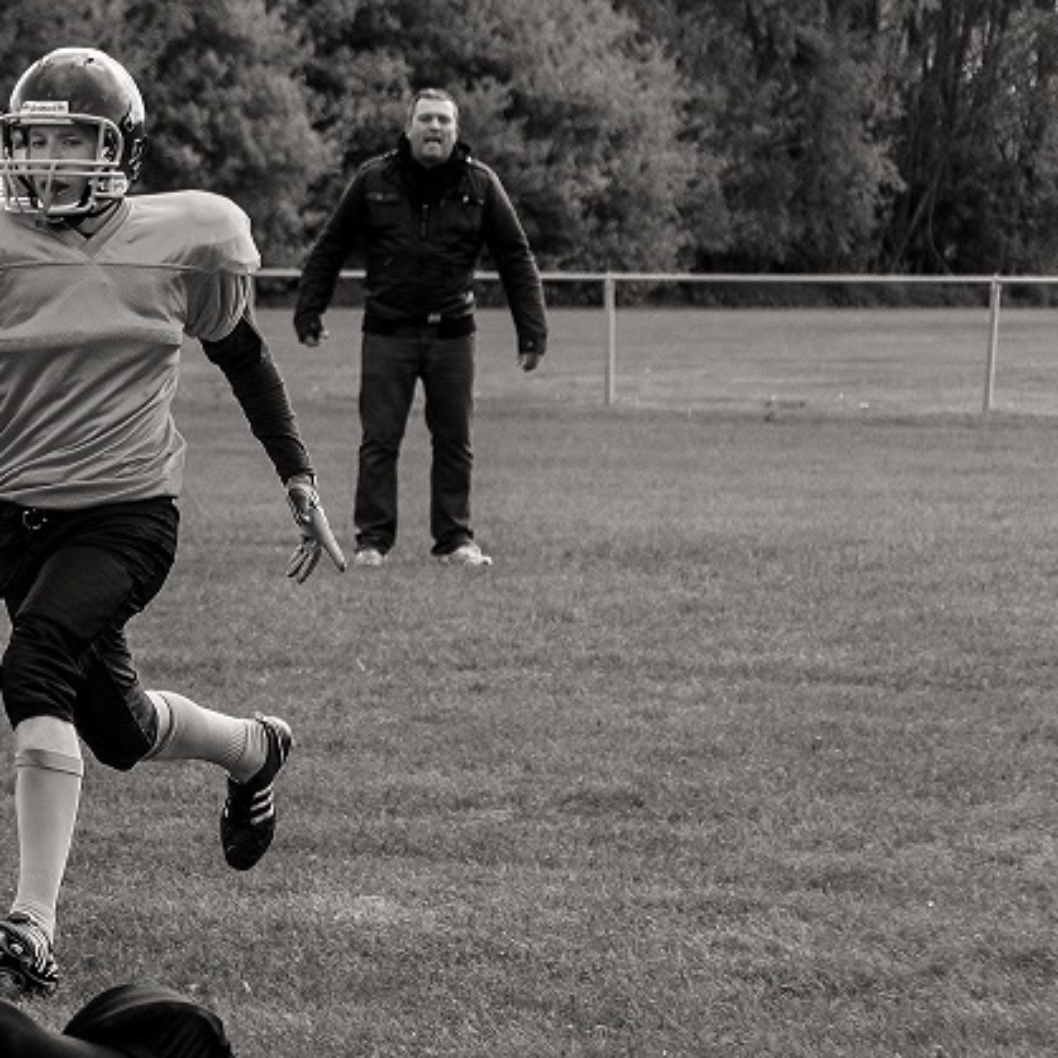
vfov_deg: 7.1
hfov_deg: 7.1
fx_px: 8475
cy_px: 764
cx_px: -225
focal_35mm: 245
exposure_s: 1/640
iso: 200
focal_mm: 75
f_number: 5
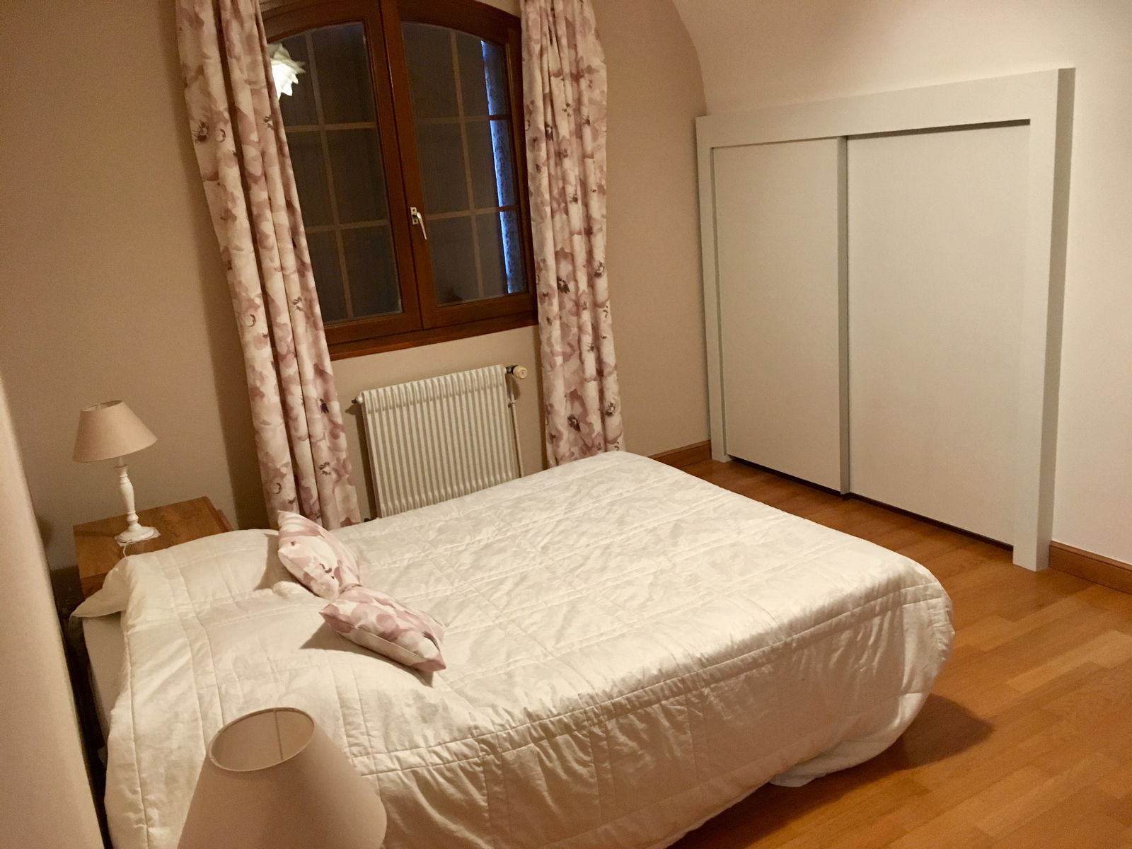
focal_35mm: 29
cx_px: 566
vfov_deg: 48.2
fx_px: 948
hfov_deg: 61.7
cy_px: 424
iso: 200
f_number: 2.2
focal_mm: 4.15
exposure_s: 1/20
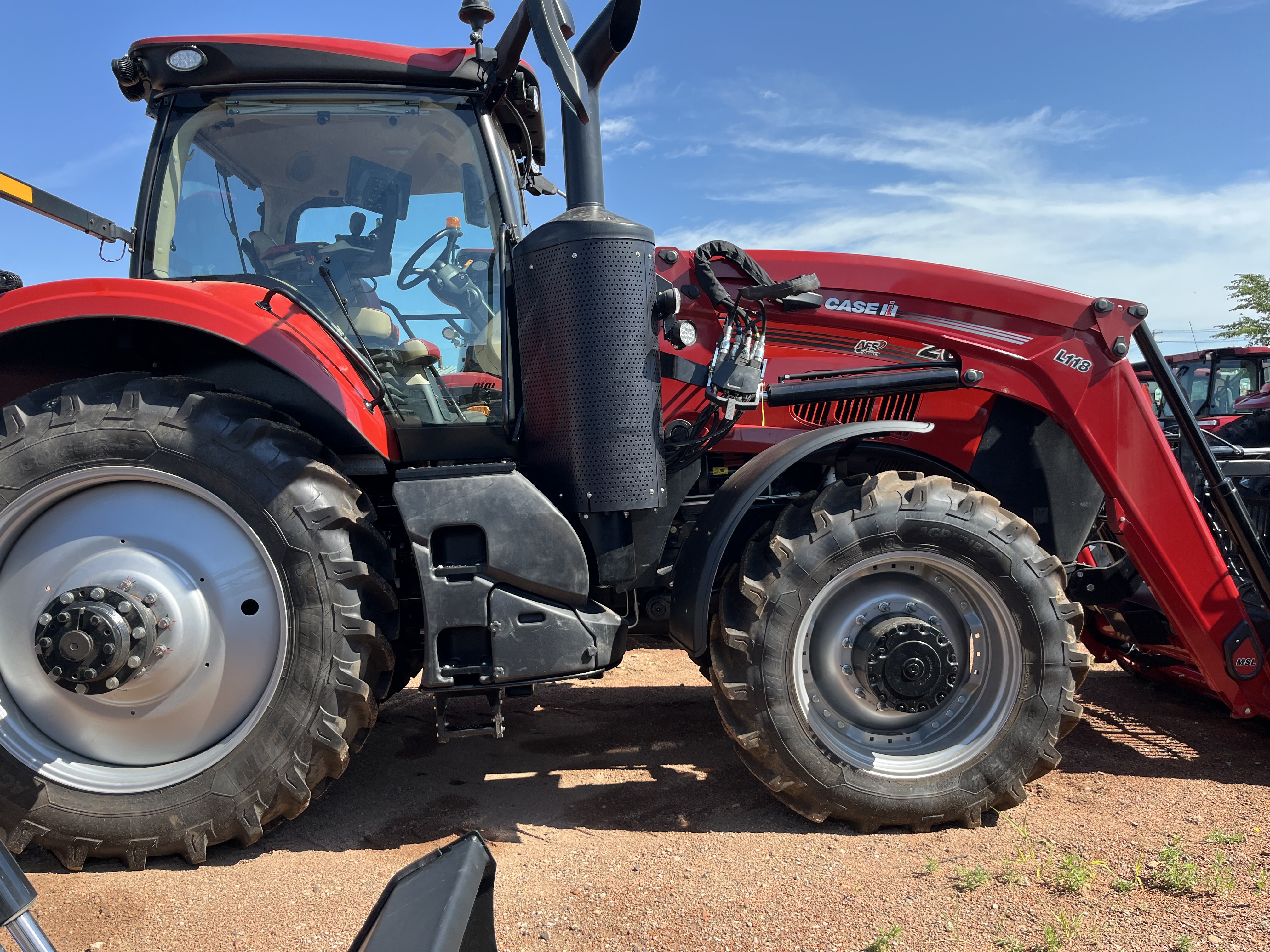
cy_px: 476
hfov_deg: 67.3
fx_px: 954
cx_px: 635
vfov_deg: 53.1
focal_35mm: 26
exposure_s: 1/1389
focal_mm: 5.1
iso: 50
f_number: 1.6
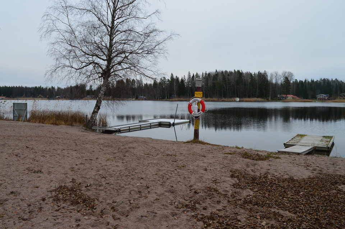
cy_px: 114
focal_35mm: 27
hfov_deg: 67.4
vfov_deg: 47.8
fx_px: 258
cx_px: 172
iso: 400
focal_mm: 18
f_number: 9
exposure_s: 1/100
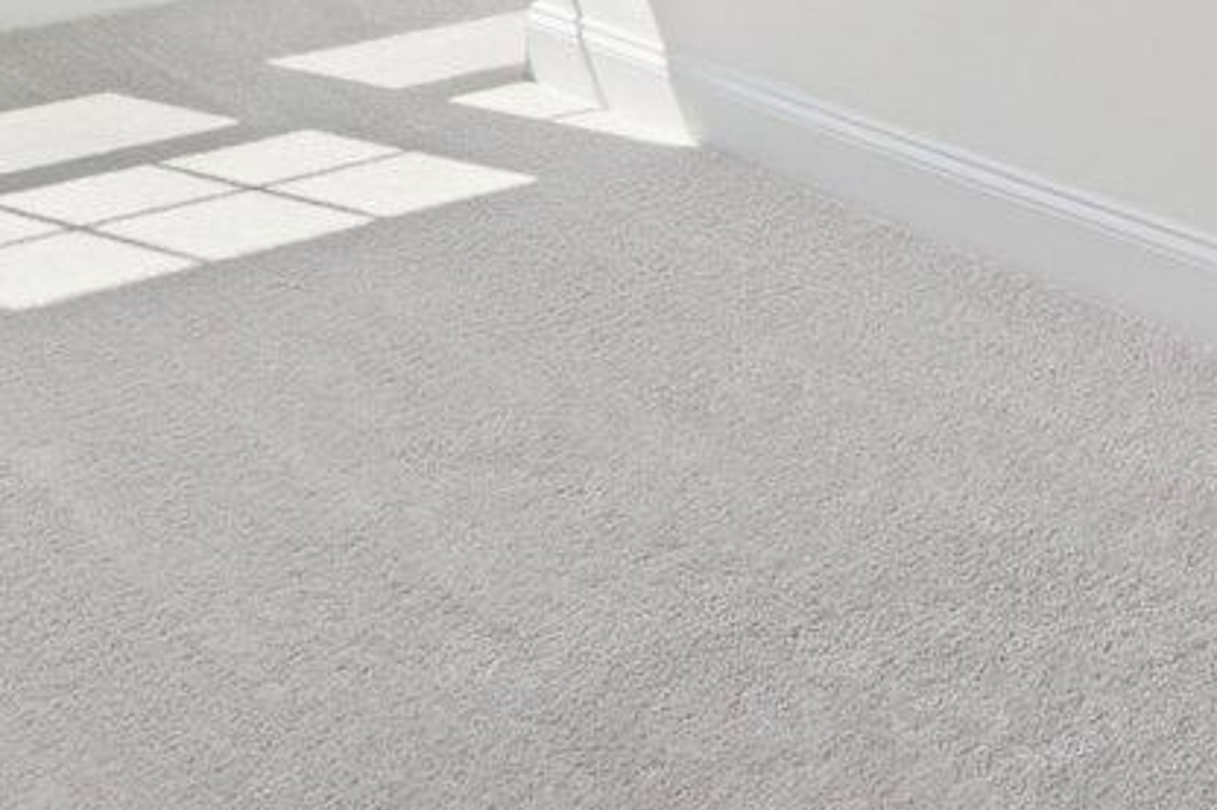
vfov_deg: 16.6
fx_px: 2332
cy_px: -636
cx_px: 632
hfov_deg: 29.3
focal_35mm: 69
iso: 100
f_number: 8
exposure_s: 1/80
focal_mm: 14
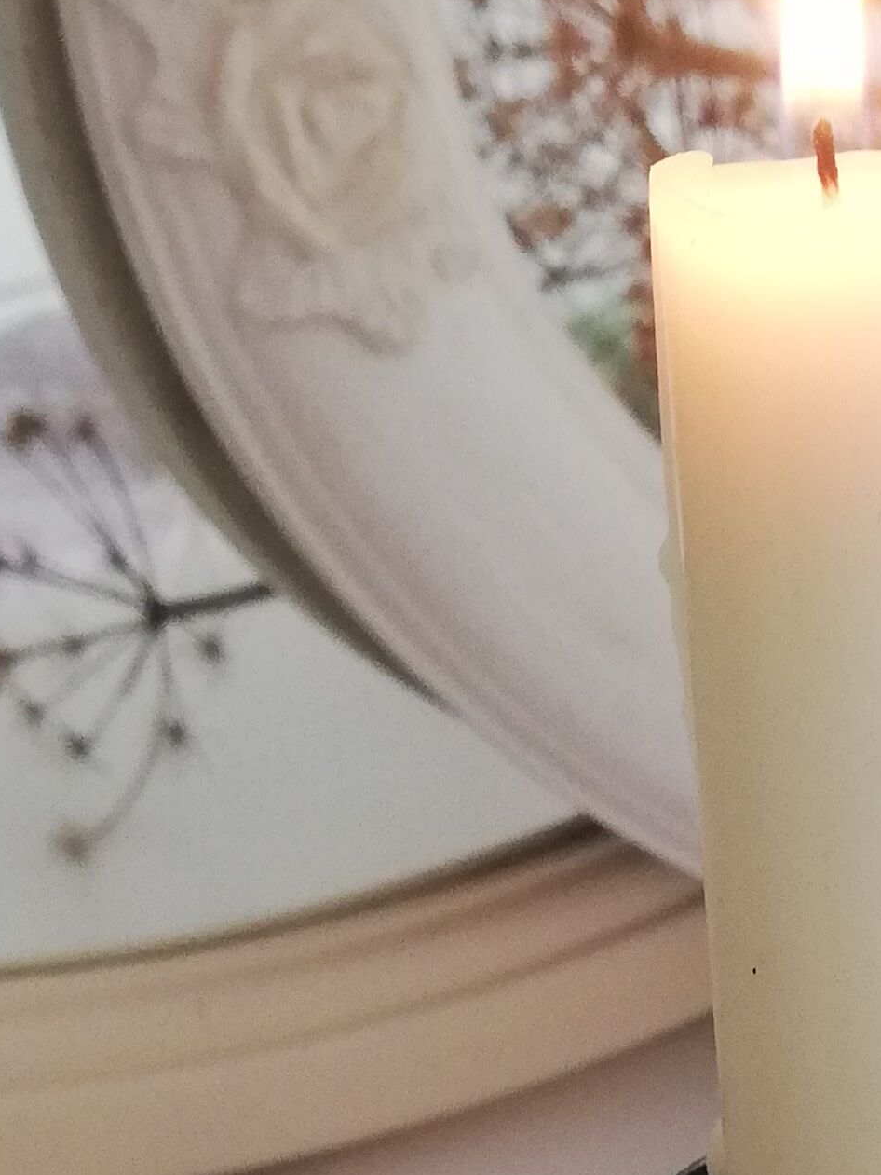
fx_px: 3223
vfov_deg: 19.5
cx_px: 989
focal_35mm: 95
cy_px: 1389
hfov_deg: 15.1
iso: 200
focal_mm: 3.81
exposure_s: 1/33.3
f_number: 2.2
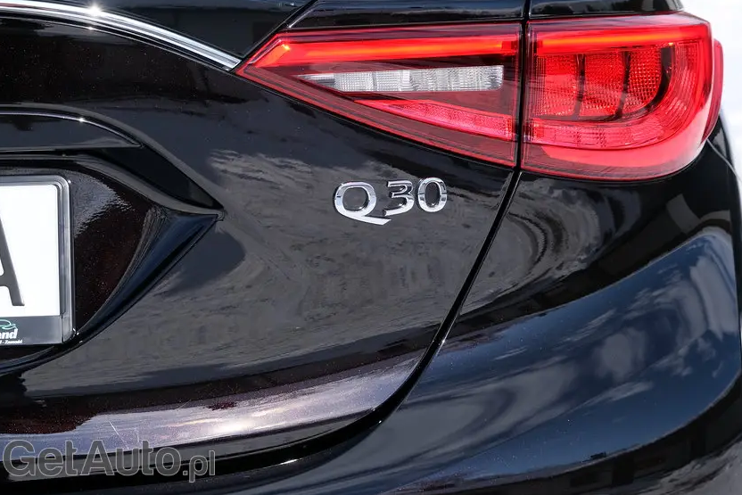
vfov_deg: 12.1
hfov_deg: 18.1
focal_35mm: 113
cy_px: 164
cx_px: 445
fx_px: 2329
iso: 320
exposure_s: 1/800
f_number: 5.6
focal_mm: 55
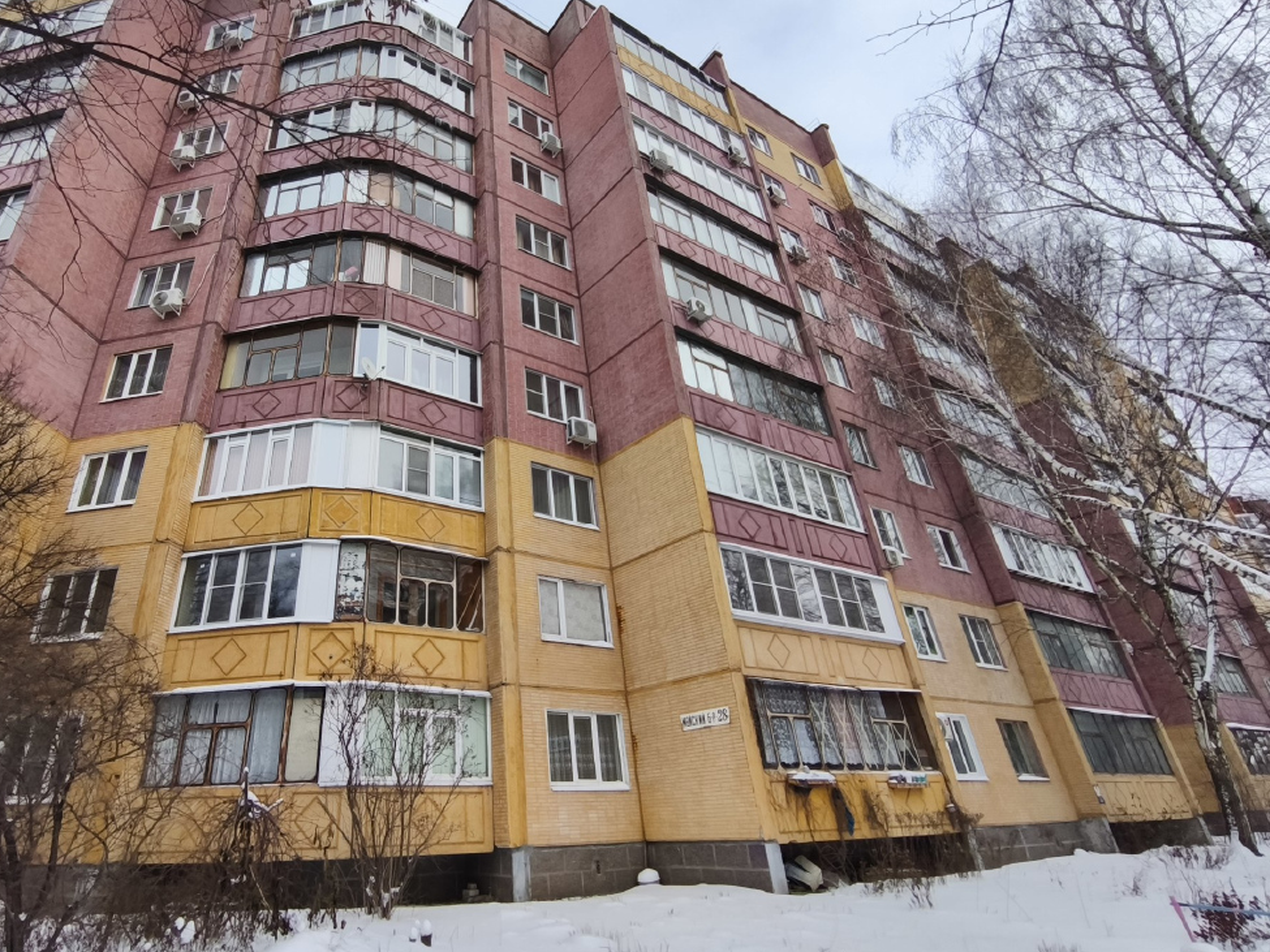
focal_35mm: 20
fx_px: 734
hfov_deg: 80.4
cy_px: 395
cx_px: 487
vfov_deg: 65.5
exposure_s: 1/588
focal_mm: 1.91
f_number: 2.2
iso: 50
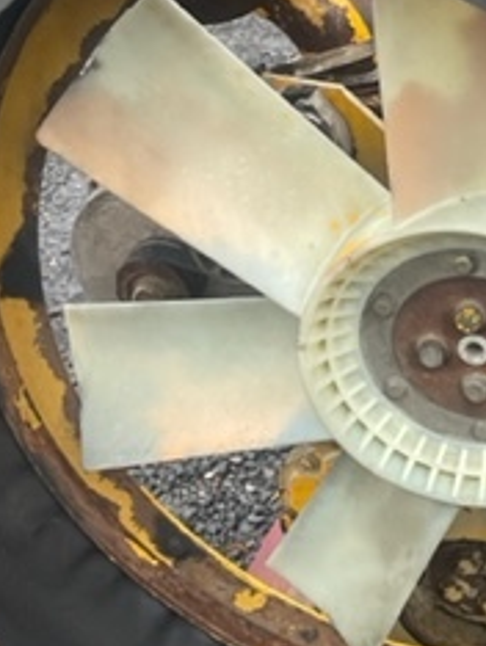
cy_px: 298
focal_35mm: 71
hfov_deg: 19.6
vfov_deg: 27.4
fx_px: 1327
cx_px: 580
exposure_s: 1/104
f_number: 1.6
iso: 125
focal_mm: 4.2
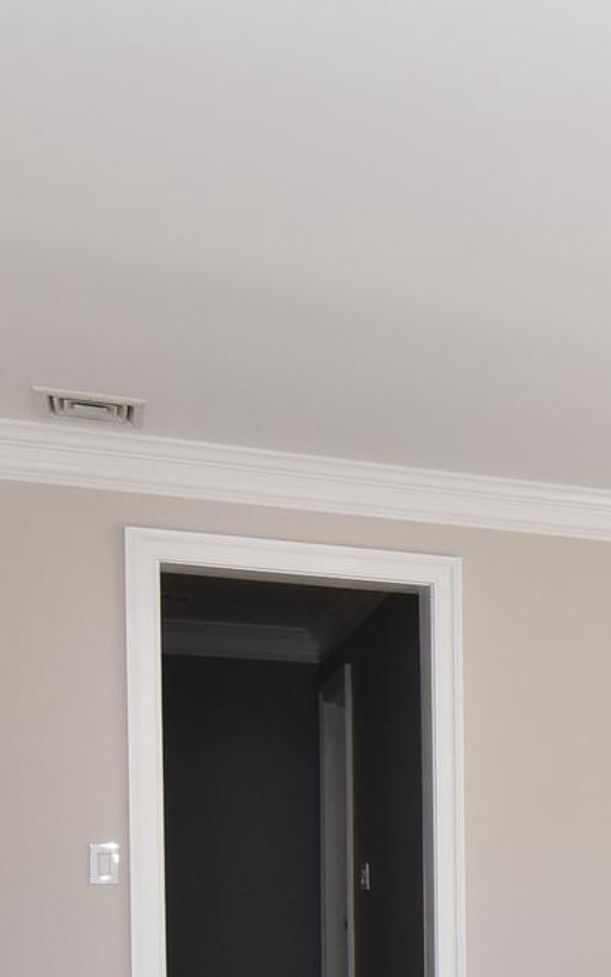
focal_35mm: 57
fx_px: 1518
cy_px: 916
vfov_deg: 33.4
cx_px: 950
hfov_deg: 19.4
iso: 800
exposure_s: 1/160
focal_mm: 12
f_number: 13
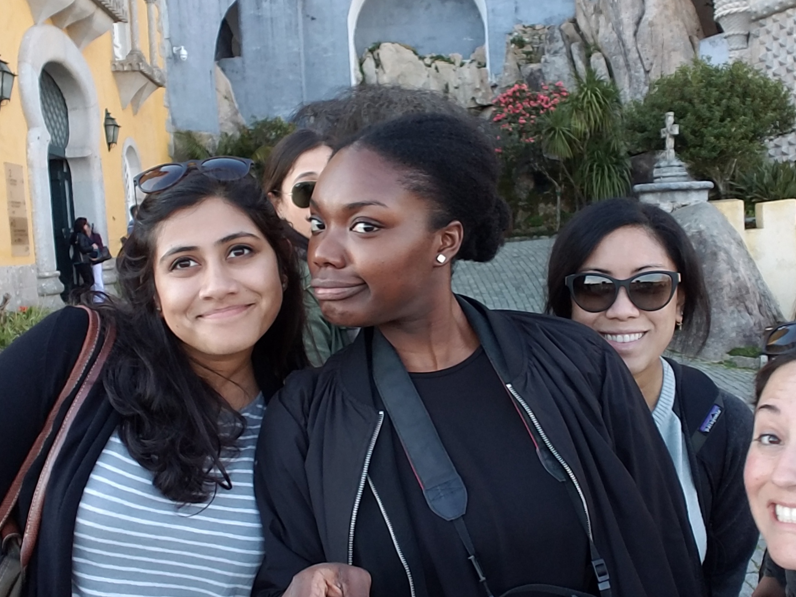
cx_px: 414
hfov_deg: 58.3
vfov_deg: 45.4
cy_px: 290
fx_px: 713
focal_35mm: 31
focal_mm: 2.1
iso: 50
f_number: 1.7
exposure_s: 1/165
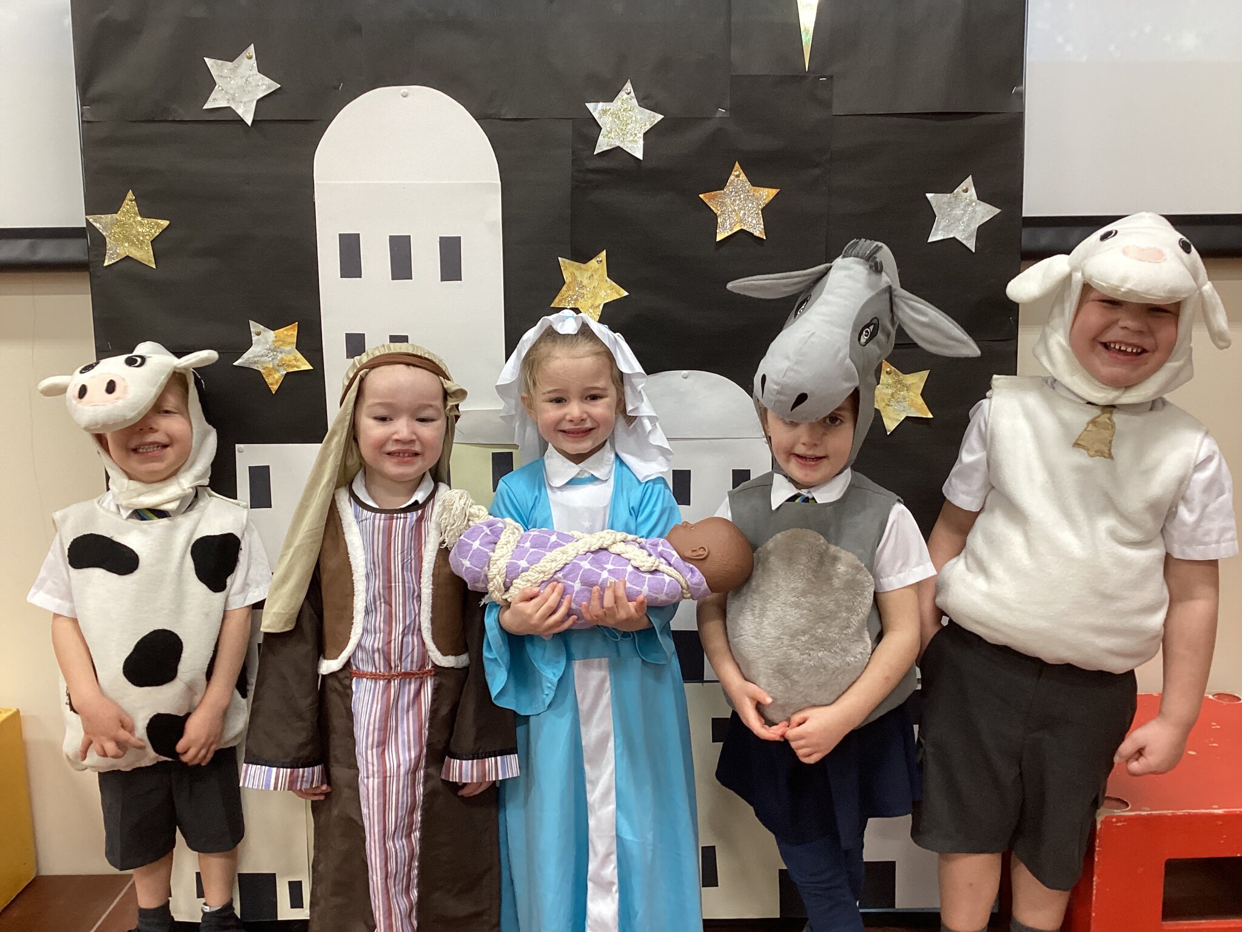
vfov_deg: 45.4
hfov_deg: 58.4
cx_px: 621
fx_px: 1112
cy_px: 466
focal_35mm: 31
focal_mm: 3.3
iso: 80
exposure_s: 1/50
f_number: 2.4
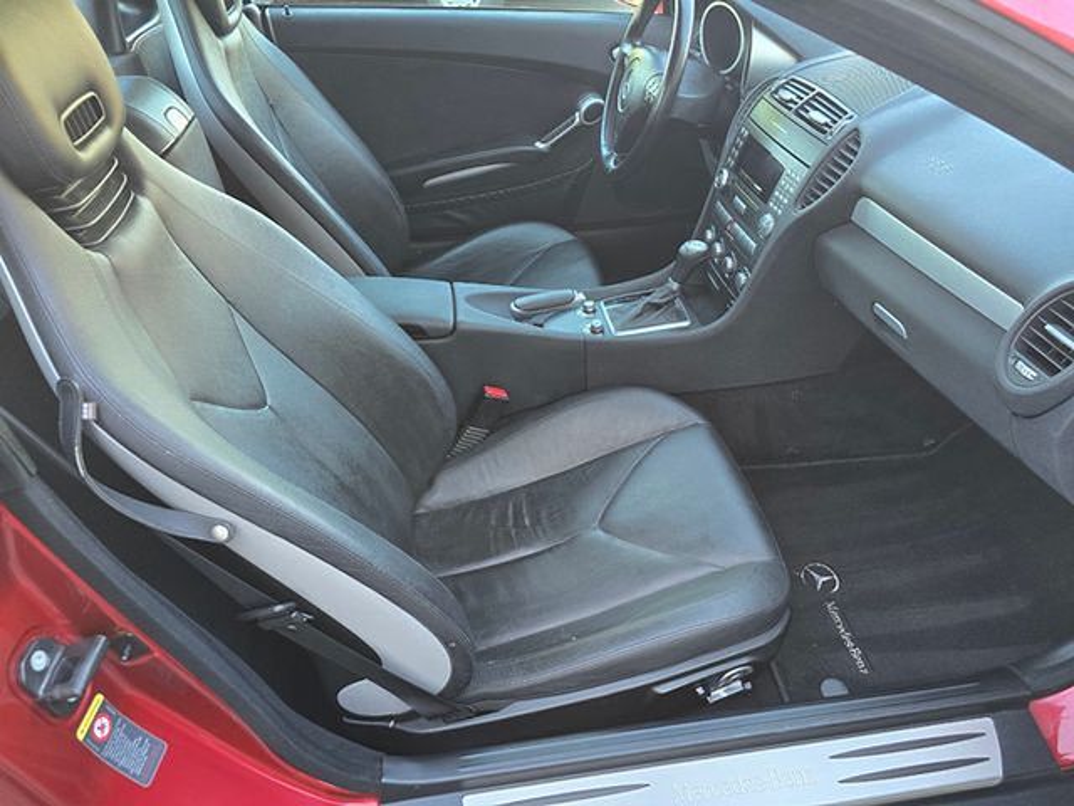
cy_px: 403
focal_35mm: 23
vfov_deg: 58.9
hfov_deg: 73.9
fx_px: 714
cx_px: 537
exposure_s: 1/120
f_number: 1.7
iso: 200
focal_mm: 6.3
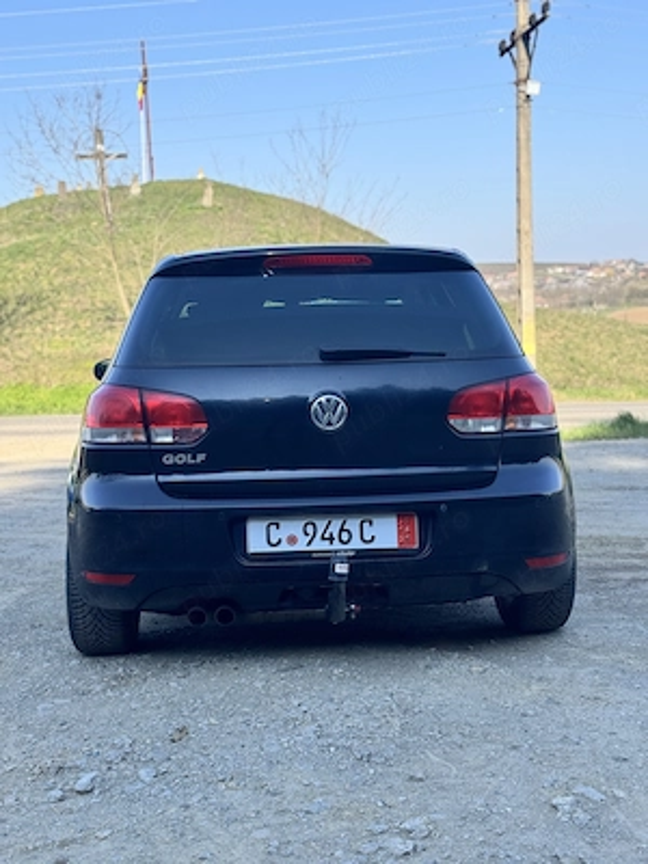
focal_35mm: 48
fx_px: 1198
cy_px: 432
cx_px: 324
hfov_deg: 30.3
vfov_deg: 39.7
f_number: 1.78
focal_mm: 6.76
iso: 64
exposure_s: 1/2331
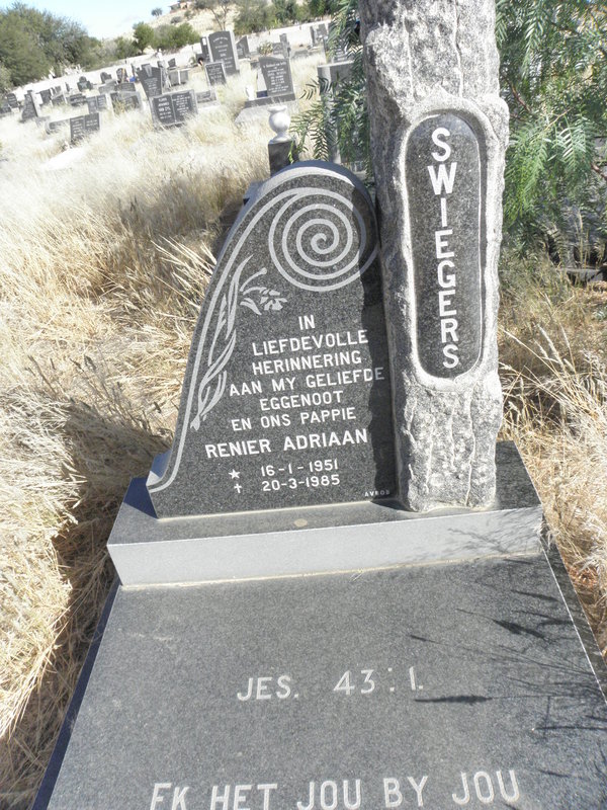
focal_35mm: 26
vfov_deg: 67.3
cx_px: 304
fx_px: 608
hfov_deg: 53.1
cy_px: 405
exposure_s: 1/500
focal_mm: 4.6
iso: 200
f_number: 6.3
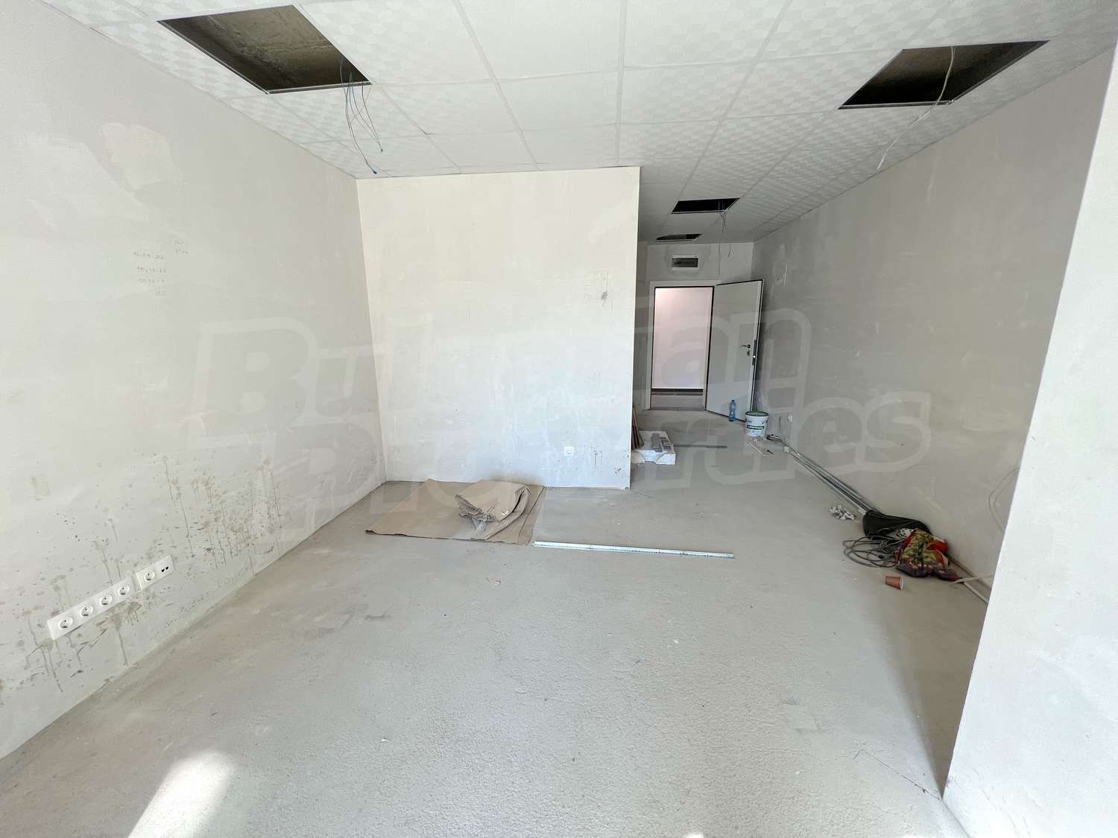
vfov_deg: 89.9
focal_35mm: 13
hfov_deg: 106.2
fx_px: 420
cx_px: 559
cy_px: 419
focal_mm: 1.57
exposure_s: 1/122
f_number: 1.8
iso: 50
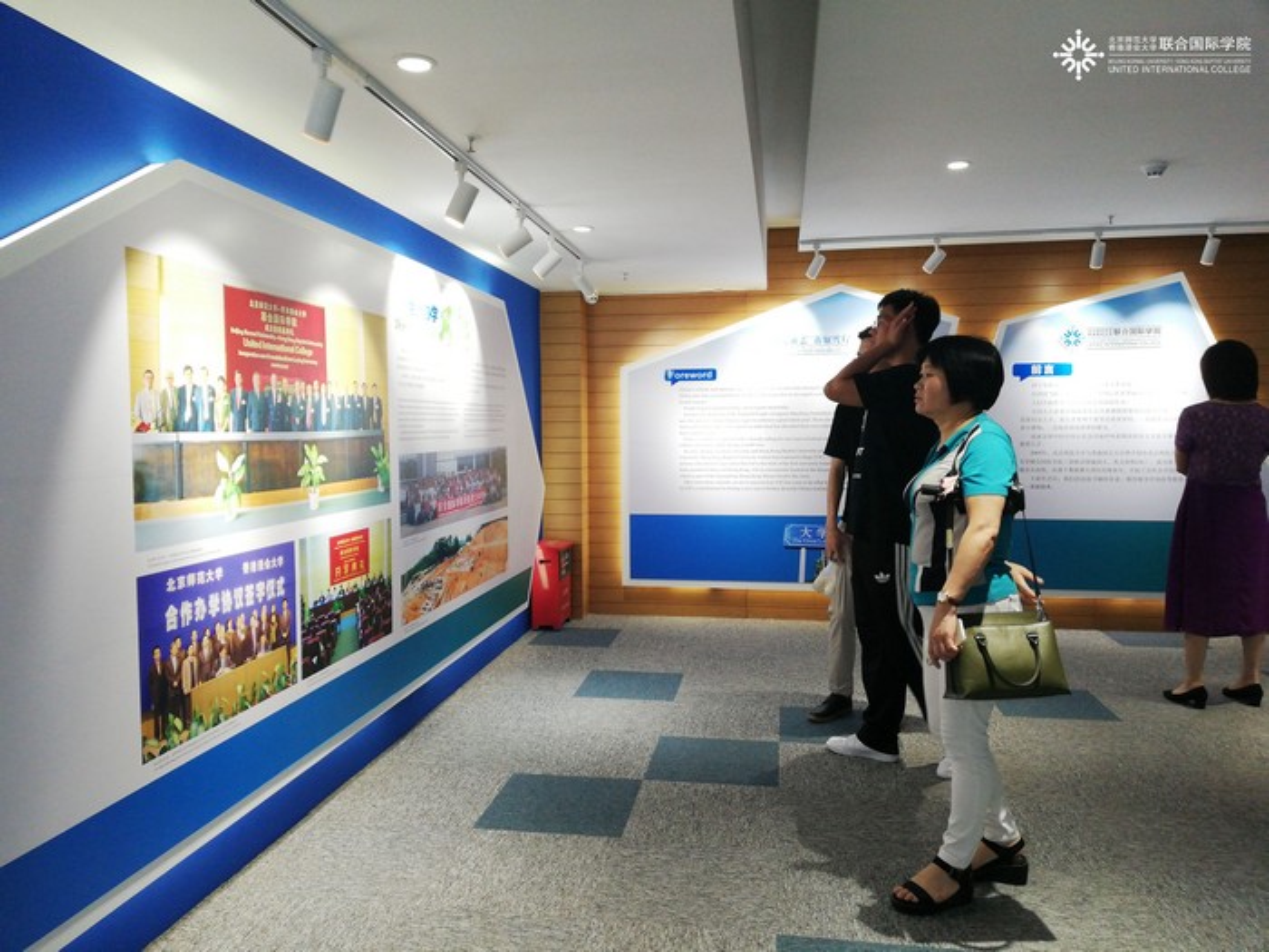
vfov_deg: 51.4
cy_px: 476
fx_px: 990
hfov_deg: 65.3
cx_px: 634
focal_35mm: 27
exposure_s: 1/50
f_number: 2.2
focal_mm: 3.81
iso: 160
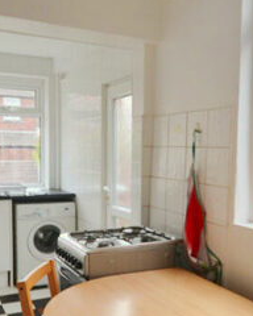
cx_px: 162
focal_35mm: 41
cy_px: 186
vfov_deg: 44.6
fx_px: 384
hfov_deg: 36.2
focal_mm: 10
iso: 400
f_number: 4
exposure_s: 1/160
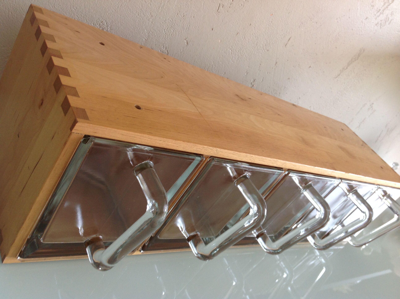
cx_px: 200
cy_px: 150
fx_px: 404
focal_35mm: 35
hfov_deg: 52.7
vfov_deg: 40.6
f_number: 2.4
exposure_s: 1/15
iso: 80
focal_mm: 4.28
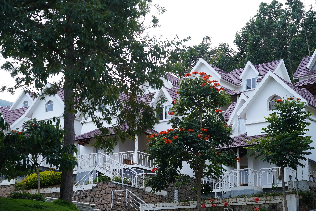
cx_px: 158
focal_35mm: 63
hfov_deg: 31.9
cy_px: 106
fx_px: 553
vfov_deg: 21.6
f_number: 4
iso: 500
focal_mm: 63
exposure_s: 1/160
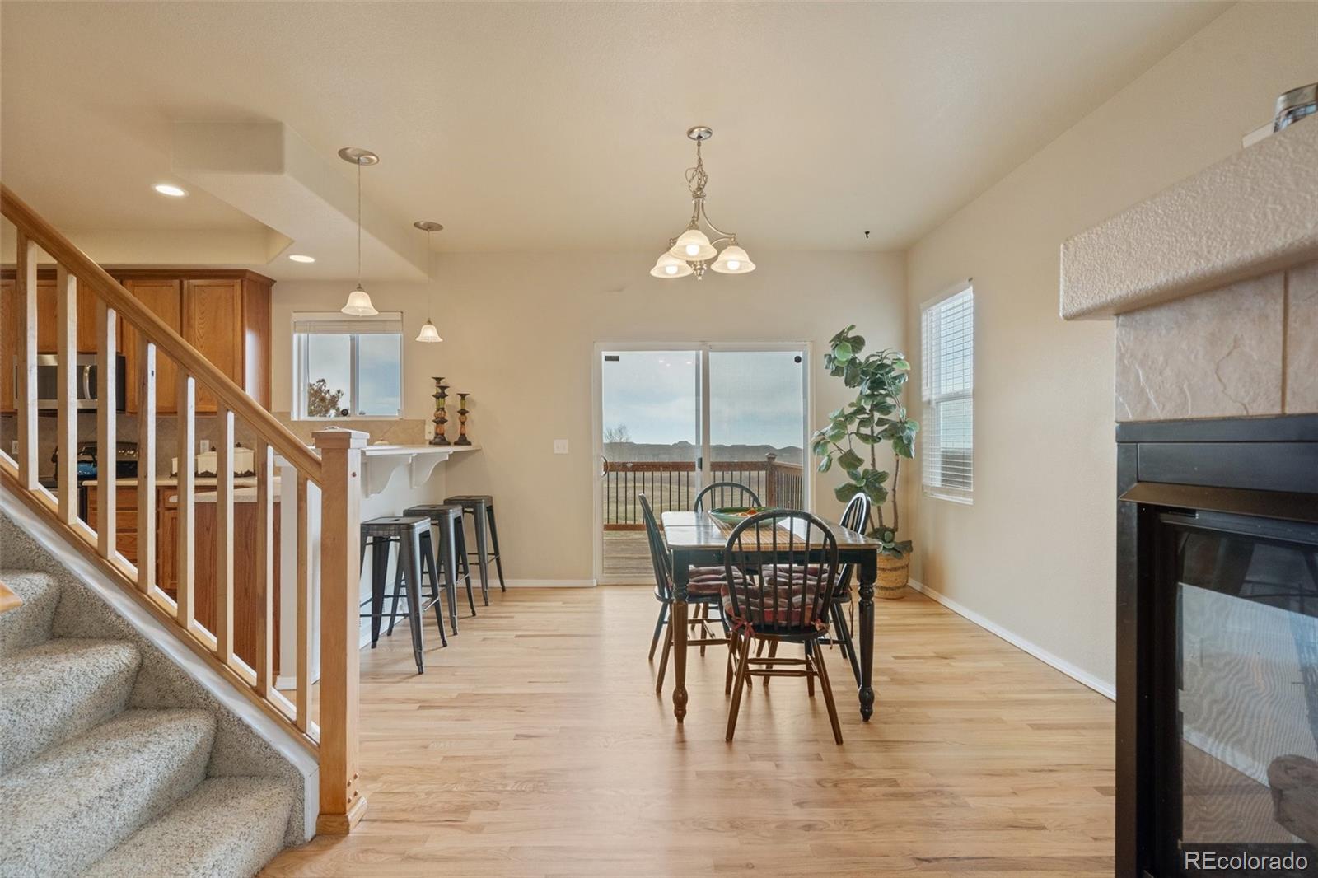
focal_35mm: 16
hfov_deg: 96.7
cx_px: 659
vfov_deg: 73.7
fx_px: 586
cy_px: 439
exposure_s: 1/30
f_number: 8
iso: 800
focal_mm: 16
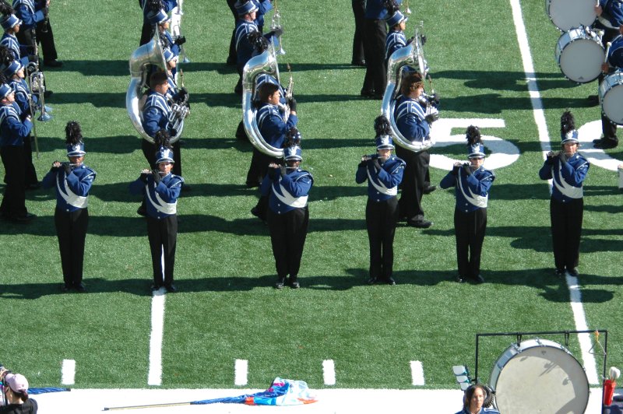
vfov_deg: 6.5
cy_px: 207
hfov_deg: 9.8
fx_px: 3631
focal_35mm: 210
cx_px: 312
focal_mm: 140
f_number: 5.6
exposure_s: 1/500
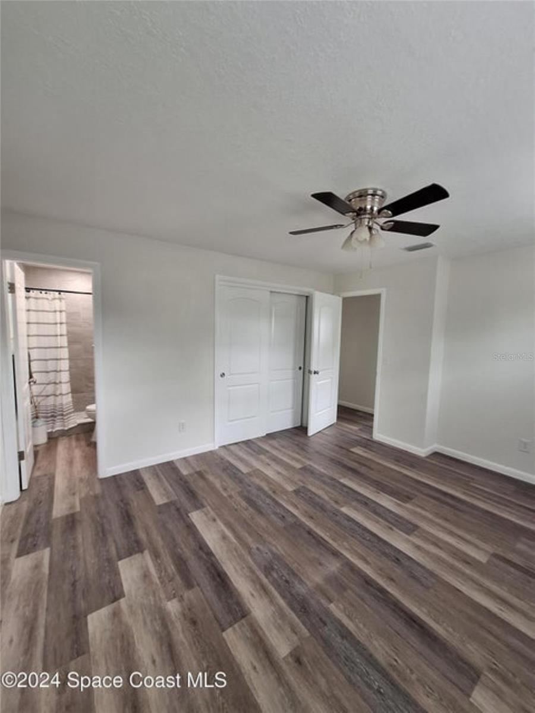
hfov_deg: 89.9
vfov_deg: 106.2
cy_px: 356
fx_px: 268
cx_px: 268
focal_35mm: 13
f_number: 2.2
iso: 125
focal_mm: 1.74
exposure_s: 1/40
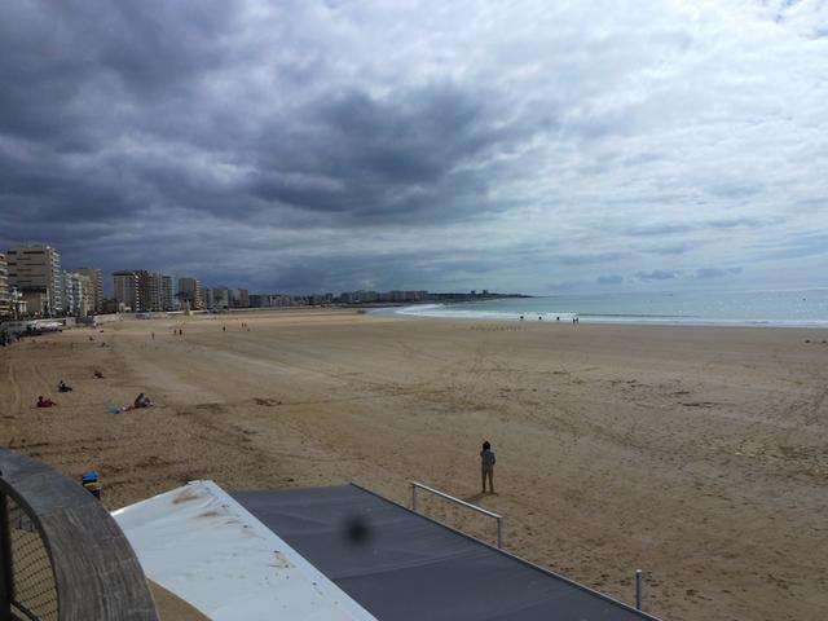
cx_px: 414
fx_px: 598
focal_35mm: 25
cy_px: 310
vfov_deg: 54.9
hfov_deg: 69.4
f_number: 5
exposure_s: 1/2000
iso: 100
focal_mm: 4.3
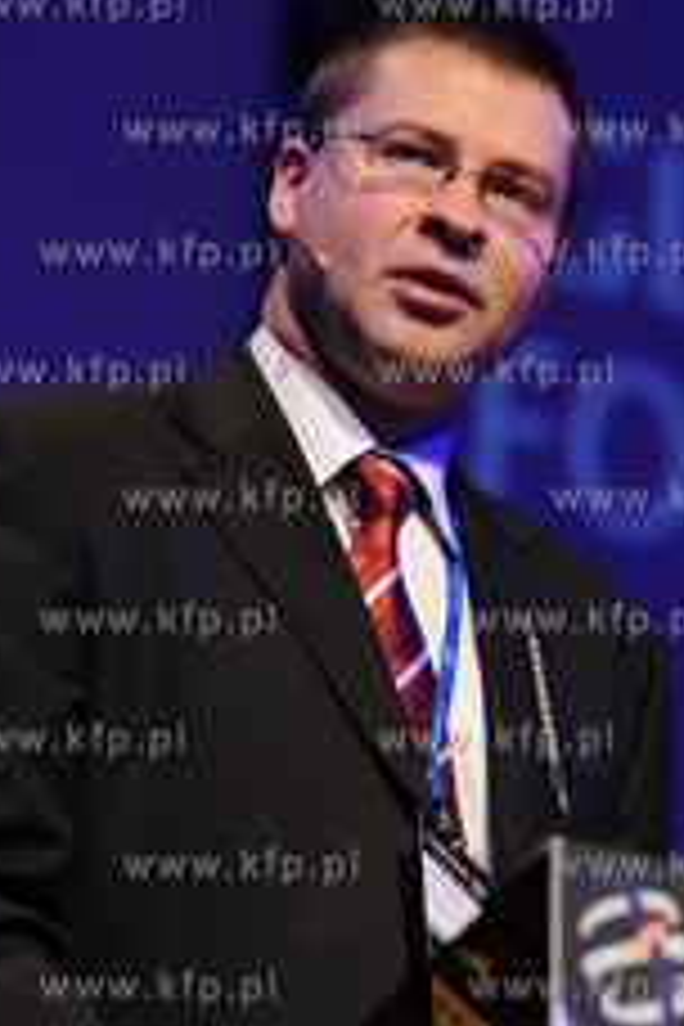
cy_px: 490
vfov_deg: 8.7
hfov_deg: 5.8
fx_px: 6754
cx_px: 526
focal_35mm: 237
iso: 800
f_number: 4
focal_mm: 135
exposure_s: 1/125
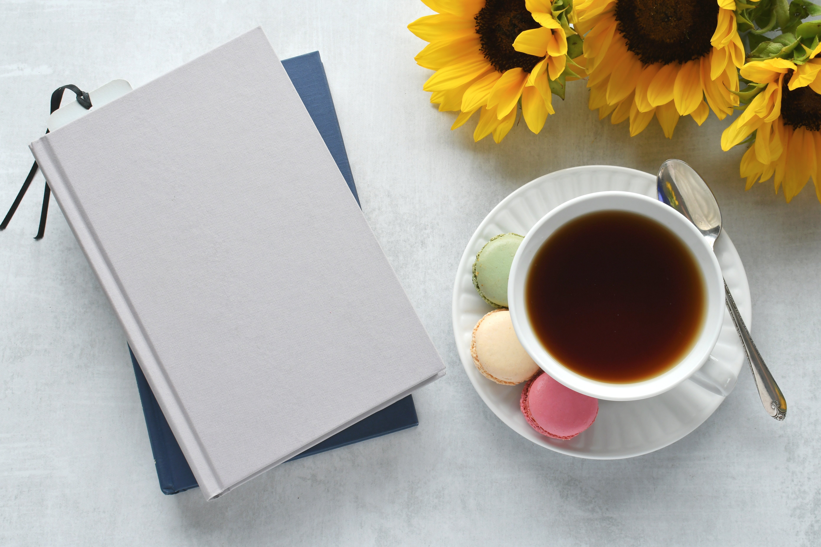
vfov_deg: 25.8
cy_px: 274
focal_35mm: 52
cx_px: 410
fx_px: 1197
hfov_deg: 37.9
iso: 200
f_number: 8
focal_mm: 35
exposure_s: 1/50
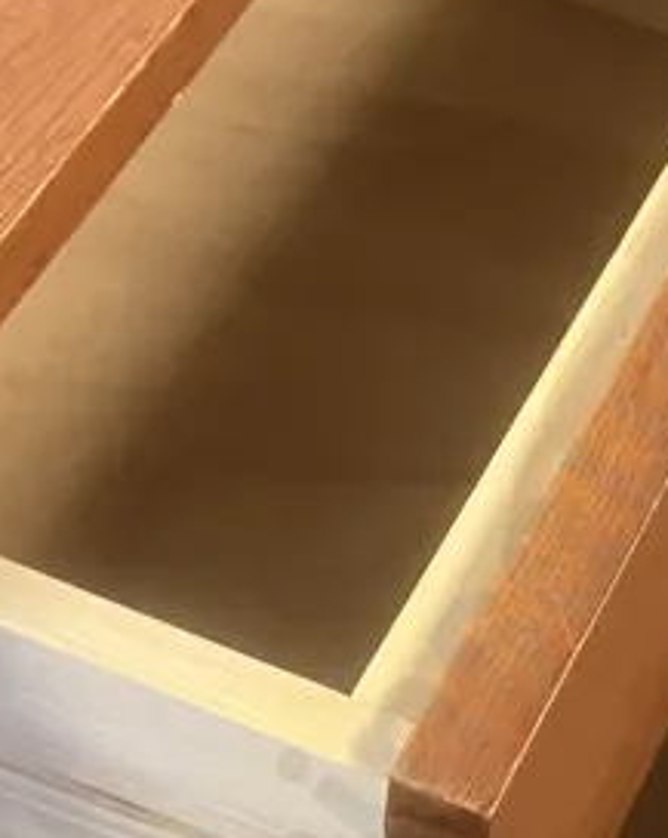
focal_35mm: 103
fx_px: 2550
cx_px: 465
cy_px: 678
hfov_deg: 14.9
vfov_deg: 18.5
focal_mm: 3.99
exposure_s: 1/33
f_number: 1.8
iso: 320
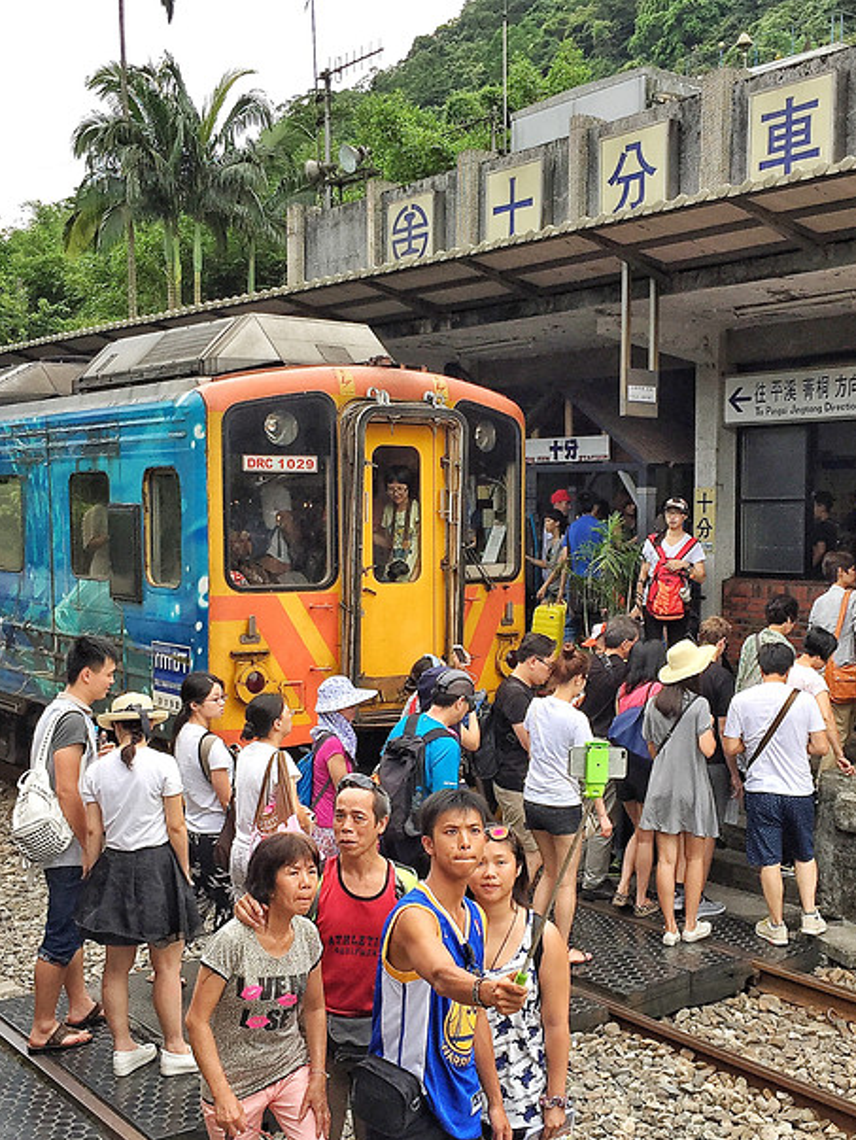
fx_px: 1350
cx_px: 461
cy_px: 640
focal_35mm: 41
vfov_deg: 45.7
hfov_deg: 35.2
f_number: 2.2
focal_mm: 4.15
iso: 32
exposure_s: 1/581
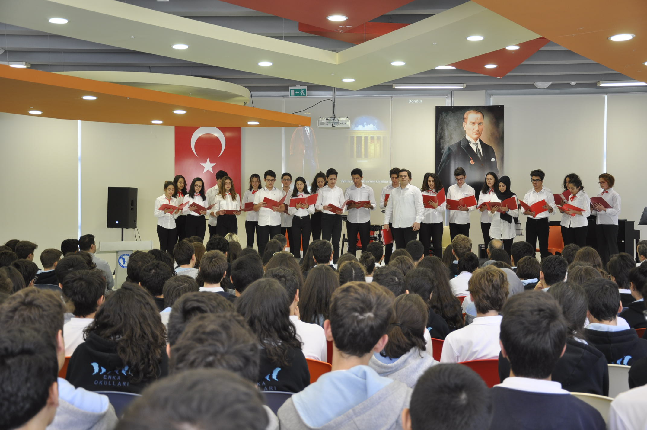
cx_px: 324
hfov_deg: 37.9
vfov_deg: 25.7
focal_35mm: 52
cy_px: 215
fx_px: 942
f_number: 4.5
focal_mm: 35
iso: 200
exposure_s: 1/13
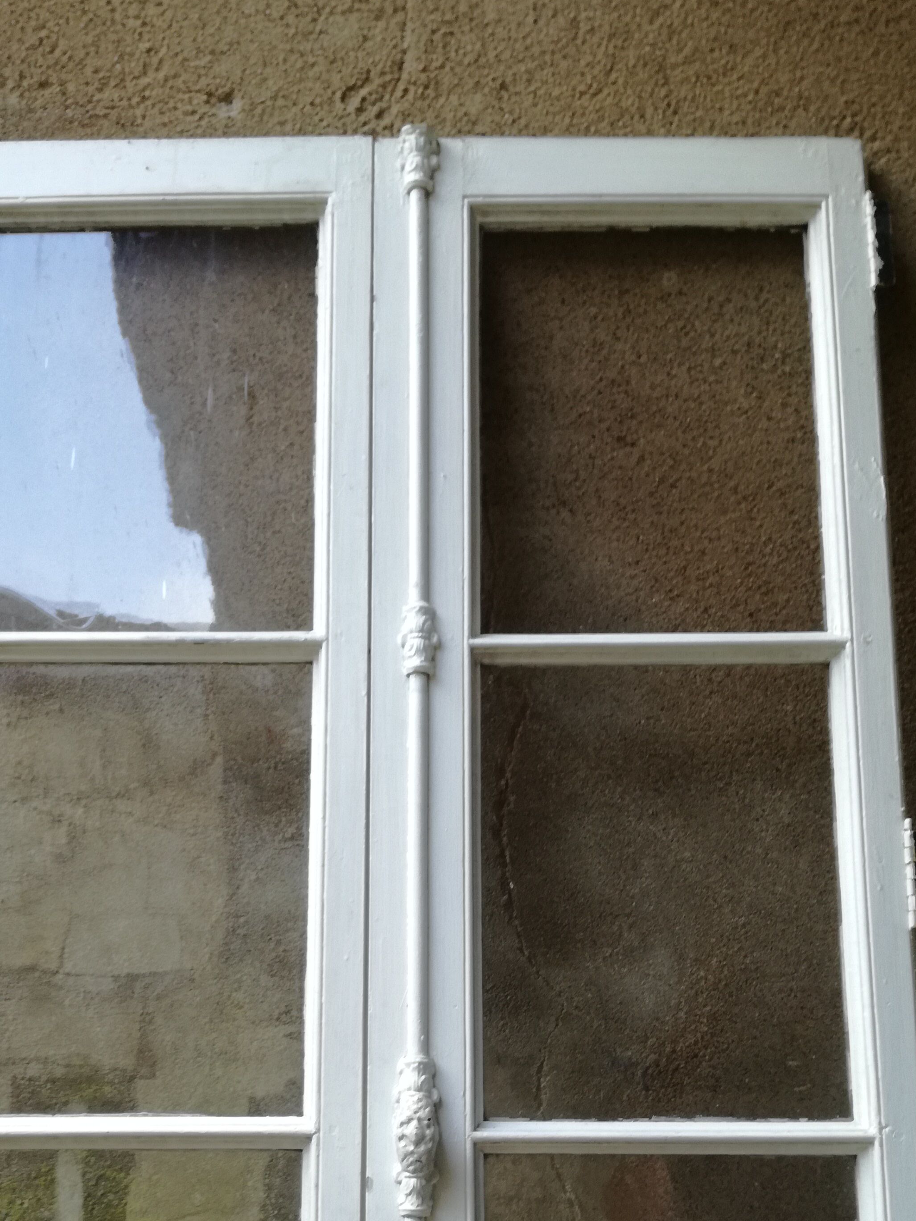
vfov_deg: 44.4
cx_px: 417
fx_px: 1447
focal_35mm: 41
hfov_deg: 35.1
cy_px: 902
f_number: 2
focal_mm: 3.79
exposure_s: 1/50
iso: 50
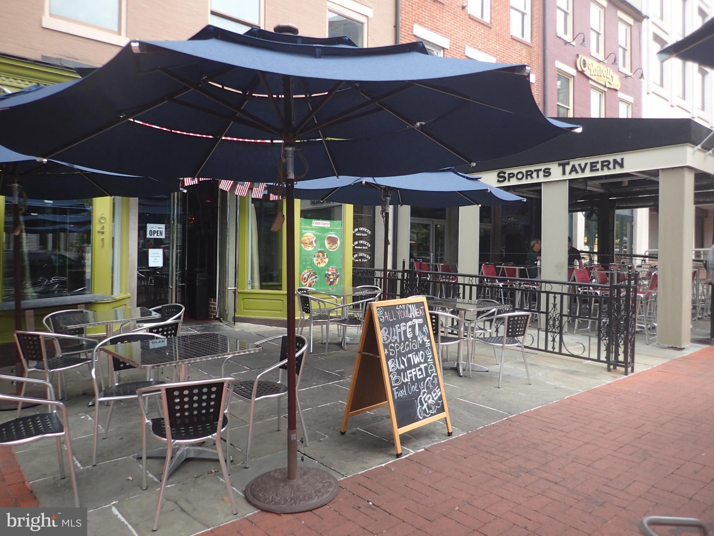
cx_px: 357
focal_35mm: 25
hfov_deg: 69.4
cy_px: 268
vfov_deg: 54.9
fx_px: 516
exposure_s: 1/800
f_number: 2
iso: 100
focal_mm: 4.5
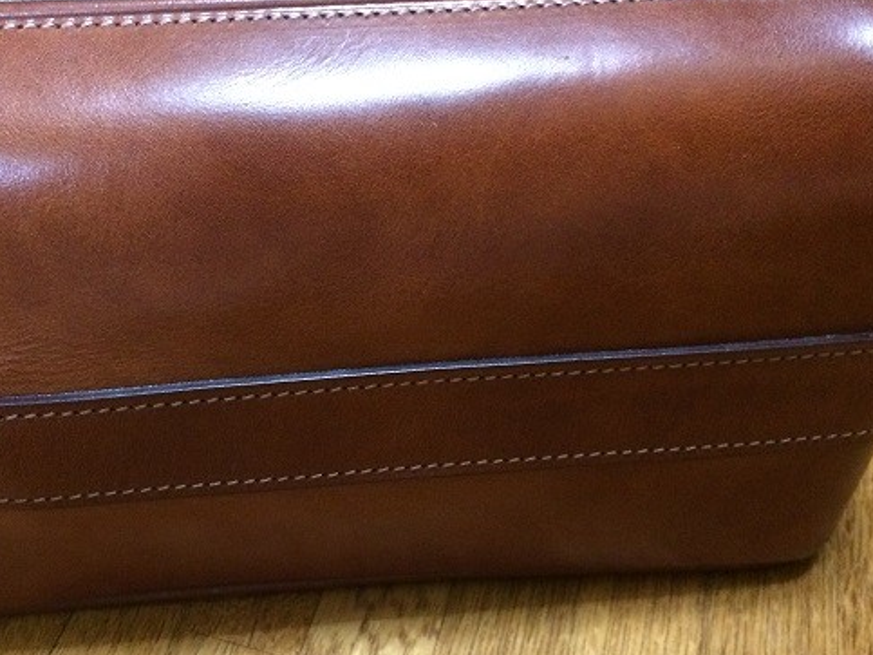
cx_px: 287
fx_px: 1235
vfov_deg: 29.6
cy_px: 358
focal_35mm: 49
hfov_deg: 38.5
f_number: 2.2
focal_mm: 4.15
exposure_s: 1/15
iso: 320
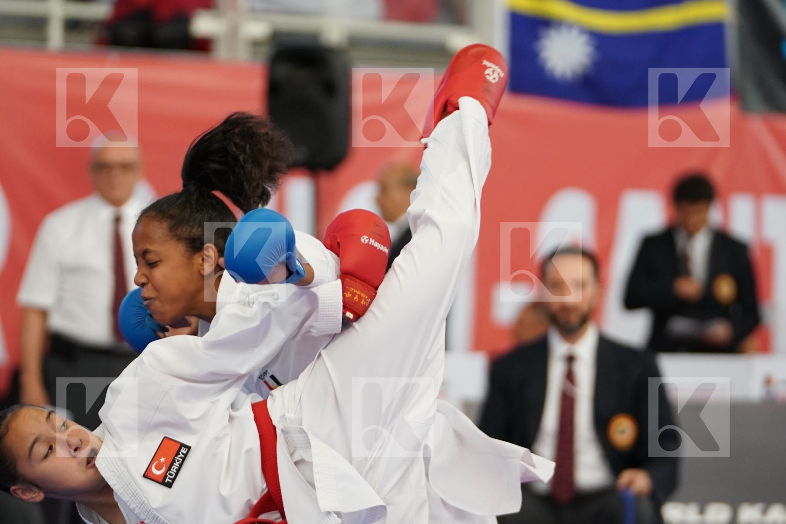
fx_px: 4519
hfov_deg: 9.9
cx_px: 393
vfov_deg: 6.6
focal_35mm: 207
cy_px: 262
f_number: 2.8
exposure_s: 1/1000
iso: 2000
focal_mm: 138
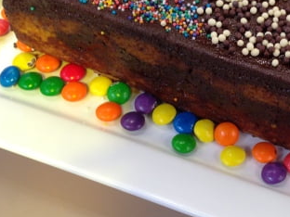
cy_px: 81
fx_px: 519
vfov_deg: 23.6
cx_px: 255
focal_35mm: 62
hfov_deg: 30.0
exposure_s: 1/60
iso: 64
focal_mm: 4.1
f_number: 2.4
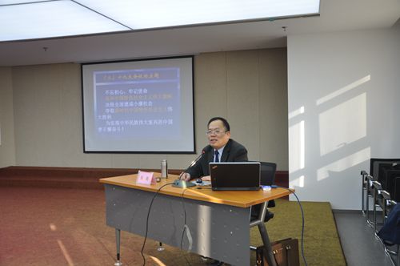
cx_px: 200
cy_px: 133
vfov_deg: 36.8
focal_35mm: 36
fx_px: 399
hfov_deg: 53.2
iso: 200
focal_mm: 24
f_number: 5.6
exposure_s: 1/30
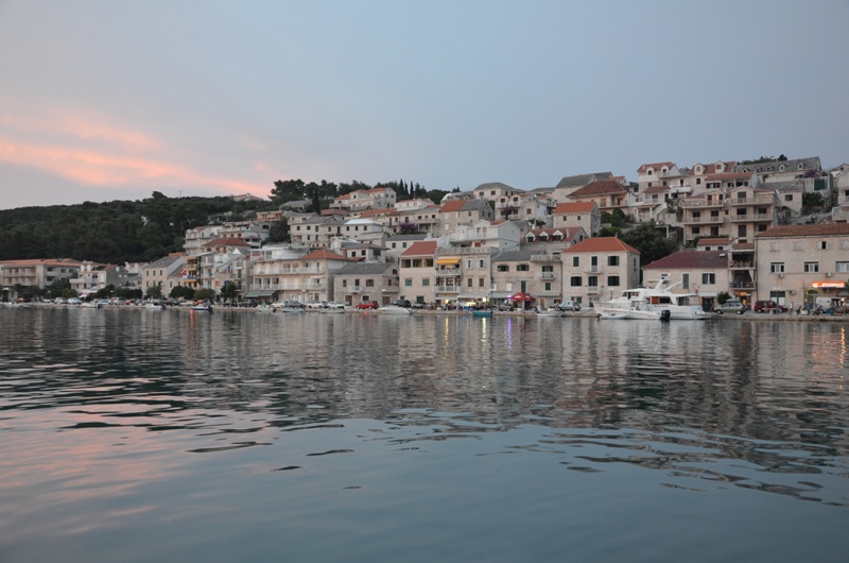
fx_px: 741
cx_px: 424
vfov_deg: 41.5
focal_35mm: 32
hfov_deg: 59.6
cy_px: 282
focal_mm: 21
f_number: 6.3
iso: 800
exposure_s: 1/15
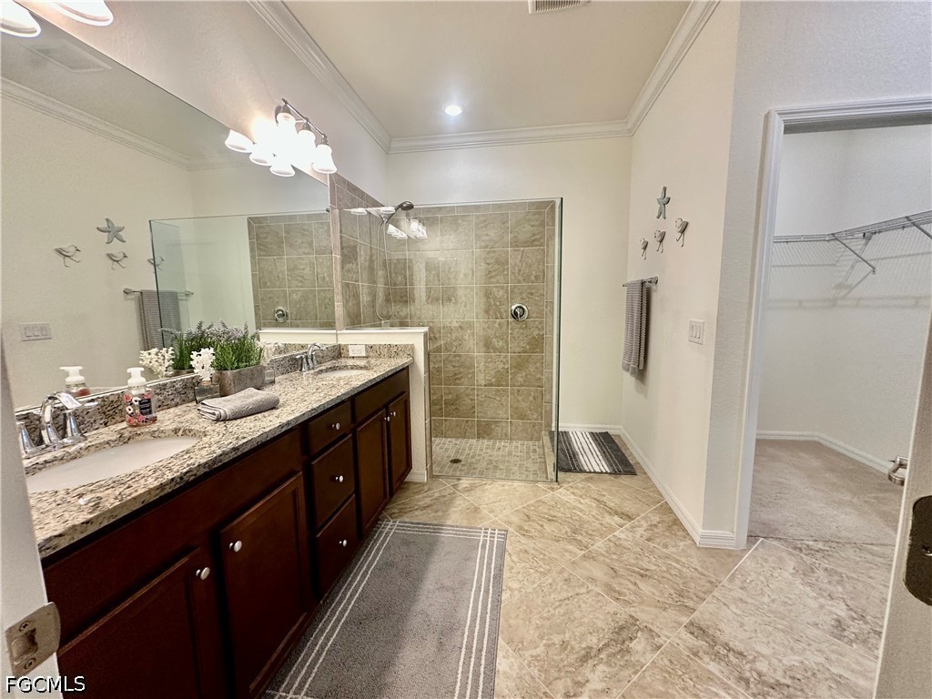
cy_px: 350
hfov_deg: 102.1
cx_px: 466
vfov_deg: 85.7
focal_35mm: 14
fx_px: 377
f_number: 2.2
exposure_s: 1/120
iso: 250
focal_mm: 2.22
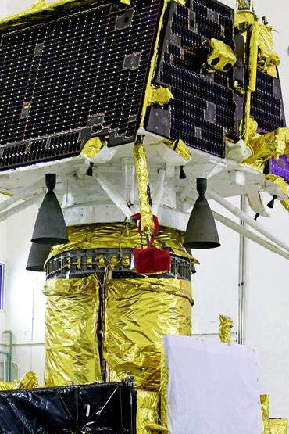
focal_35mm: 82
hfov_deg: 16.6
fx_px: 987
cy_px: 314
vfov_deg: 24.5
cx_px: 110
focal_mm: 40
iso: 400
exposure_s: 1/13
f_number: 4.5
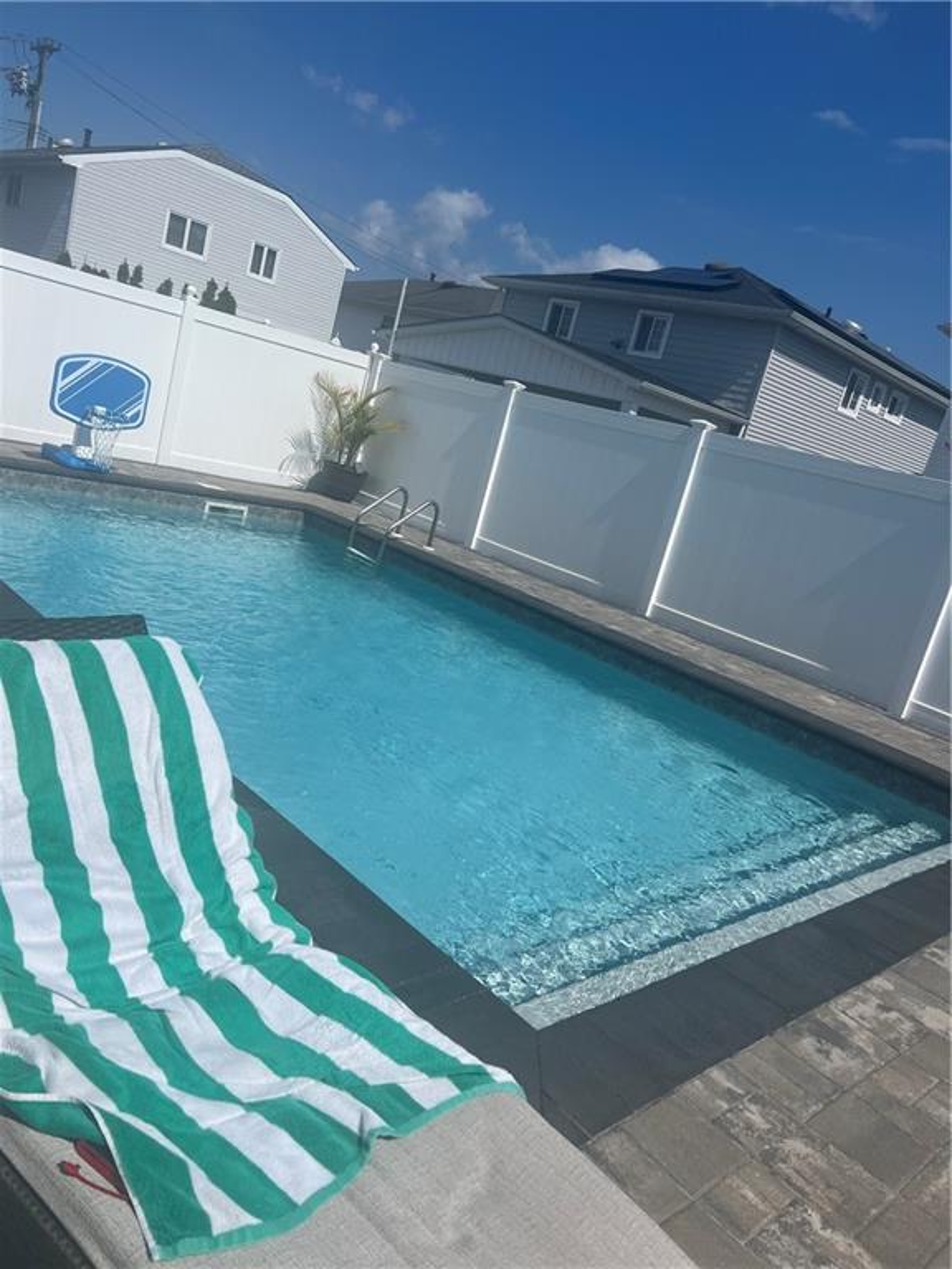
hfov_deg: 53.1
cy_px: 634
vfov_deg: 67.3
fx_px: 953
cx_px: 476
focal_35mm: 26
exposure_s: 1/11364
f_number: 1.5
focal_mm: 5.7
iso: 50
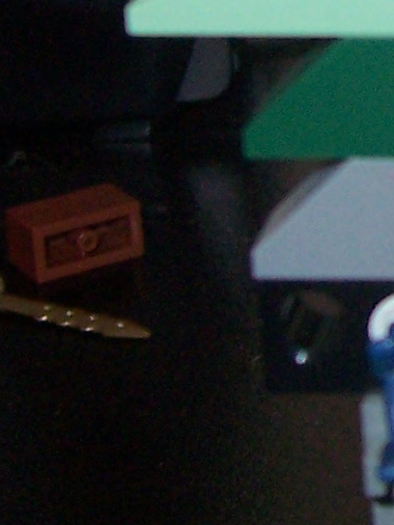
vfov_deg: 11.1
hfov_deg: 8.0
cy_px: -248
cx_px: 913
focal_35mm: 172
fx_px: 2608
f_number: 2.7
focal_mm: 5.6
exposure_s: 1/60
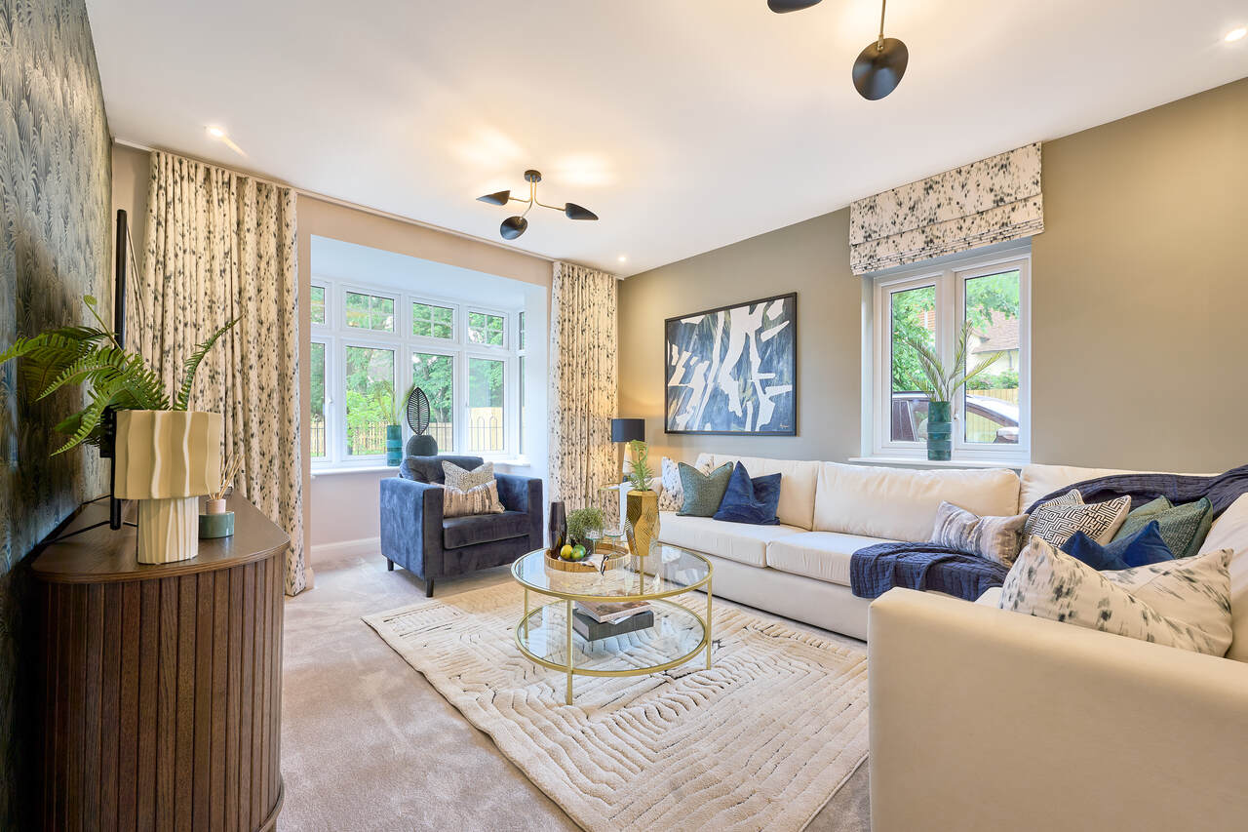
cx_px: 624
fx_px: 485
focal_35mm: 14
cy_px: 416
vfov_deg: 81.2
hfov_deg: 104.3
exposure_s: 1/2.5
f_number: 10
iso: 100
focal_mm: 14
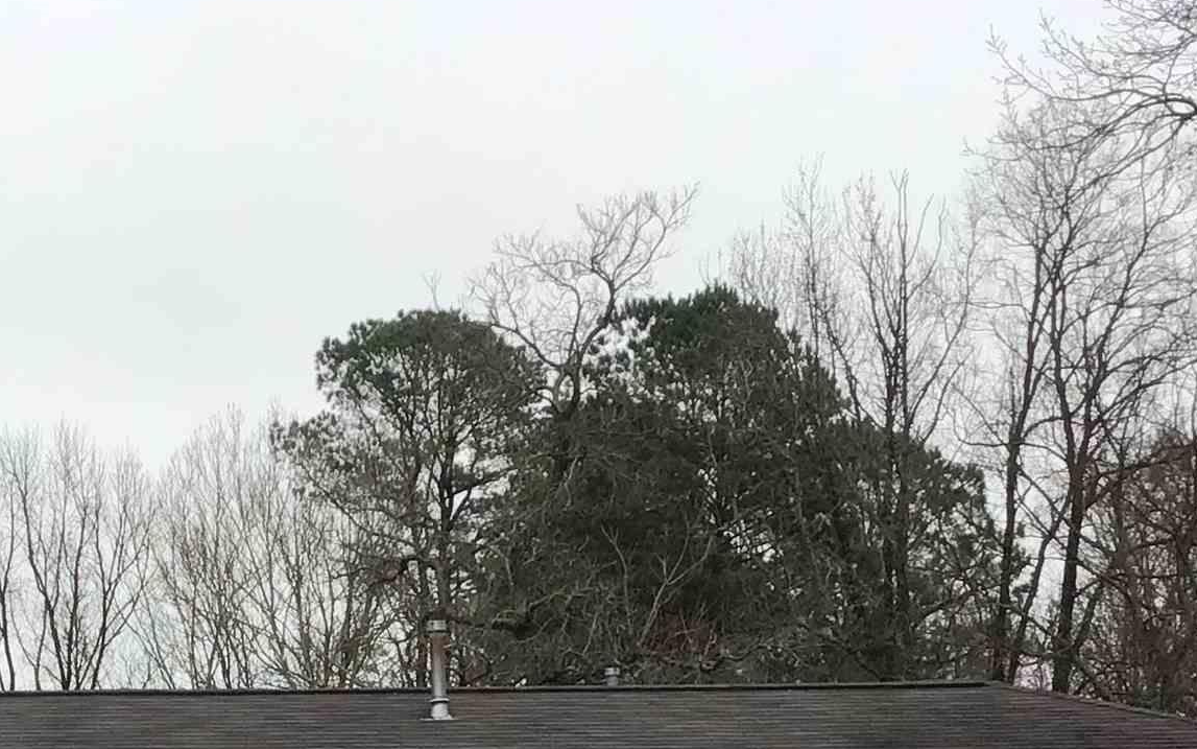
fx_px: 2871
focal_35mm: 88
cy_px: 987
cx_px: 166
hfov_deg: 23.1
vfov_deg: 14.2
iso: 25
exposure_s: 1/206
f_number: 2.4
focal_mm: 3.3
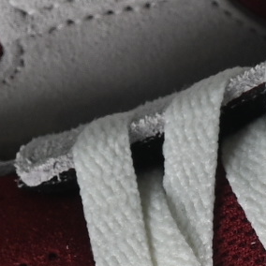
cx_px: 502
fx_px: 5434
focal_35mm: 625
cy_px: 82
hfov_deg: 2.8
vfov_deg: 2.8
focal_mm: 50
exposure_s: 1/60
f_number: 7.1
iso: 160
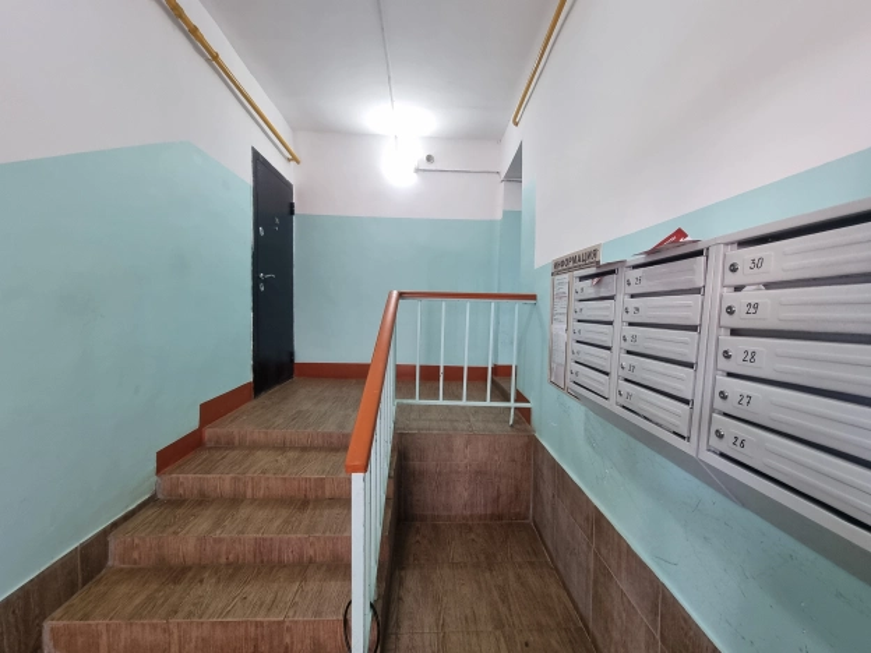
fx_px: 327
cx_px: 436
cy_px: 326
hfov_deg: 106.2
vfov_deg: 89.9
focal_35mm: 13
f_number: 2.2
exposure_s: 1/50
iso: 250
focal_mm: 2.2
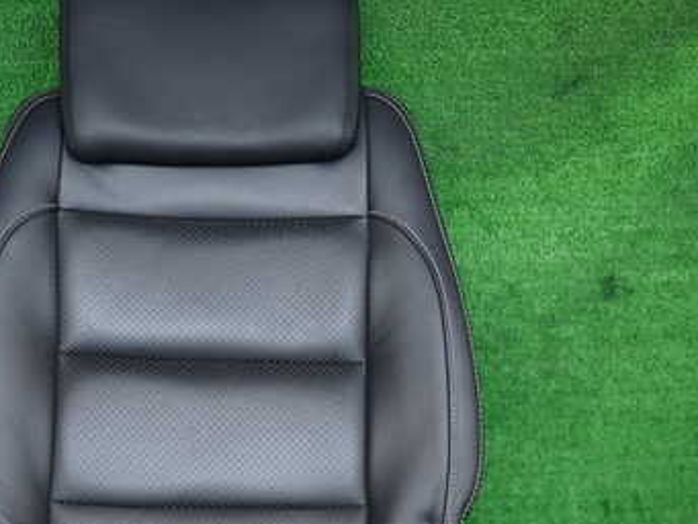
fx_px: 888
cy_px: 377
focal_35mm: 44
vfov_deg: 32.4
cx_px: 235
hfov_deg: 42.4
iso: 125
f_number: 2
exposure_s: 1/60
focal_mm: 4.5
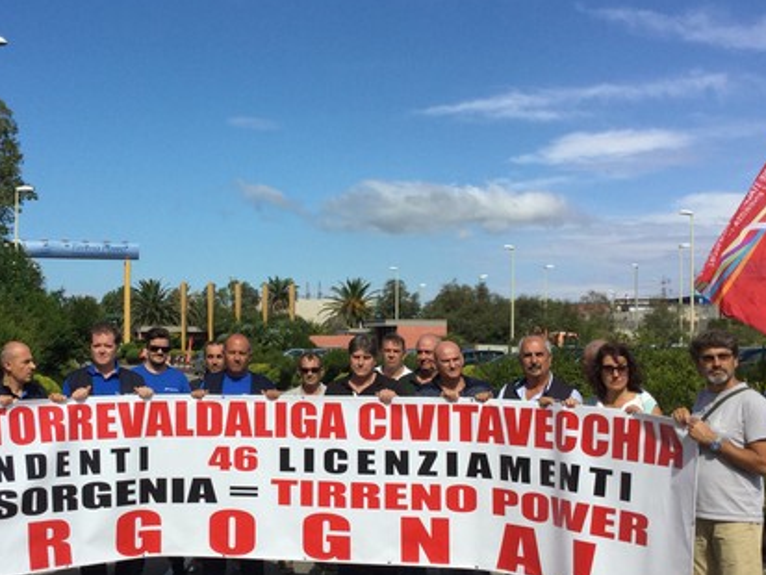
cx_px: 252
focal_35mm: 48
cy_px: 334
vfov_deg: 30.2
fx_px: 1062
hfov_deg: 39.2
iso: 25
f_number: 2.4
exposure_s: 1/2146
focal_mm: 3.3
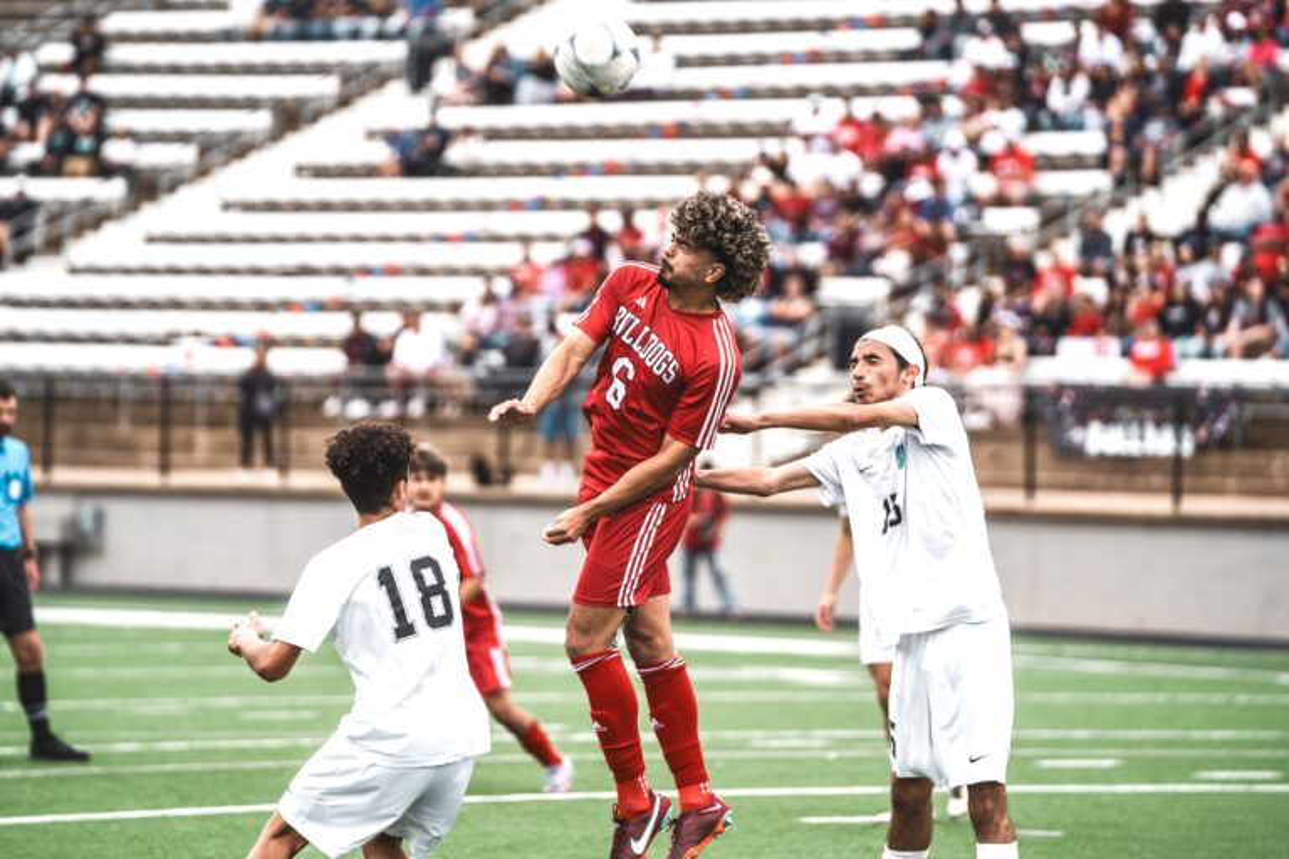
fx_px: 7161
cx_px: 644
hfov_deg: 10.3
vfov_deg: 6.9
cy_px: 430
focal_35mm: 200
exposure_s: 1/1000
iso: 125
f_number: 3.5
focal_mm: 200
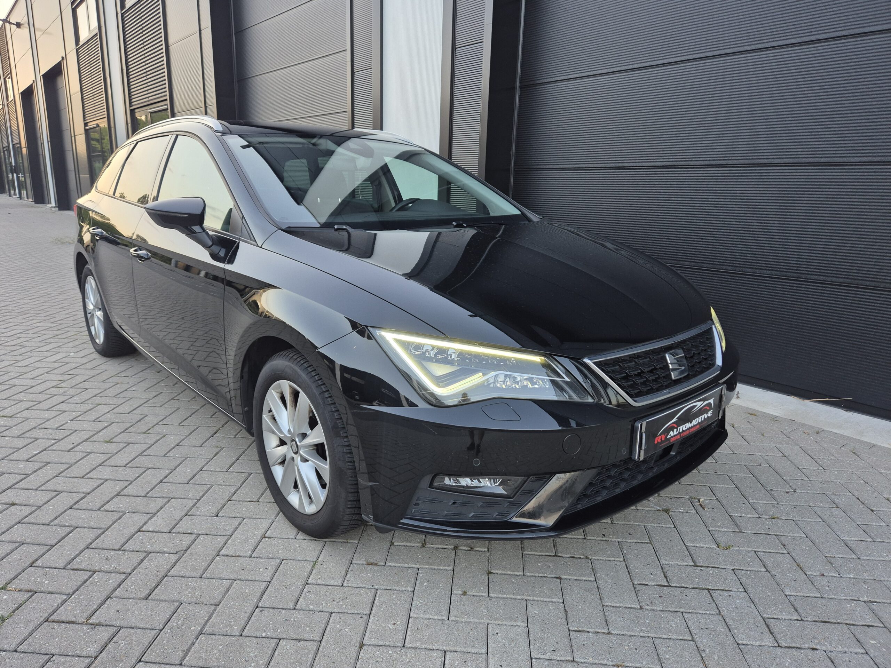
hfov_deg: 73.9
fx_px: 592
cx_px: 446
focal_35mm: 23
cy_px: 334
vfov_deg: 58.9
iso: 100
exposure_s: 1/100
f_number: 1.8
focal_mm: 5.4
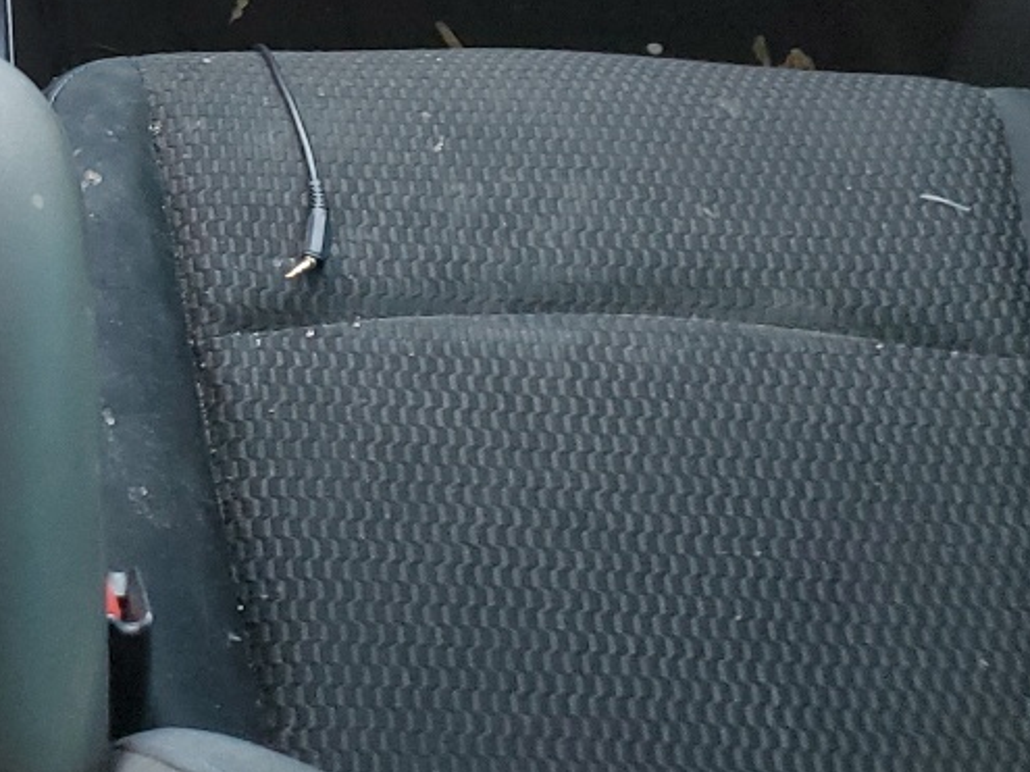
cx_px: -191
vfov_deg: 16.2
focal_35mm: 84
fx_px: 2499
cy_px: -362
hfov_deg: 21.7
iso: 85
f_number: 1.5
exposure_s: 1/60.2
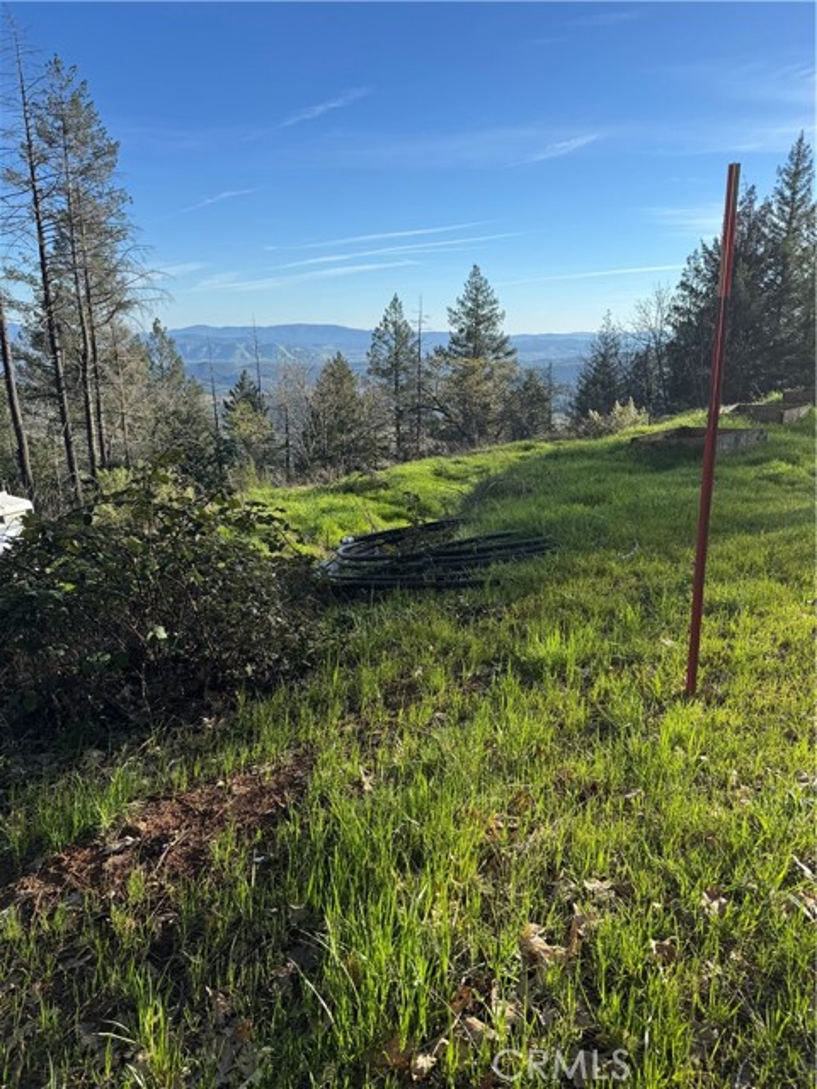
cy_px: 544
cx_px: 408
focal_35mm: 24
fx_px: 755
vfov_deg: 71.6
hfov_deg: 56.8
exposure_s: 1/2604
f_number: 1.78
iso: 80
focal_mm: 6.76
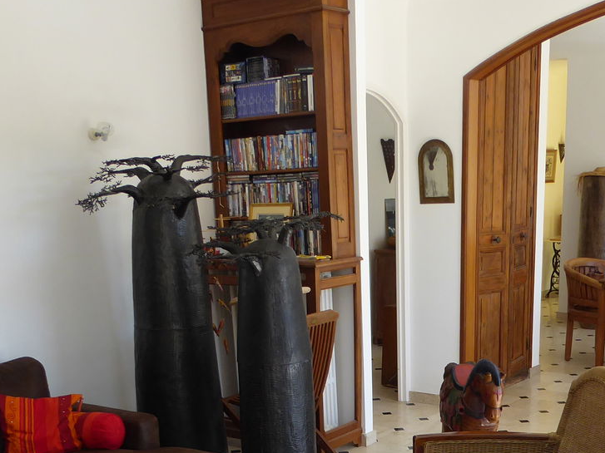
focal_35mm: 55
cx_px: 373
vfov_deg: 25.2
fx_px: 961
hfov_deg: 34.8
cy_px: 463
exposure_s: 1/60
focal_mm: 4.3
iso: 160
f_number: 3.3
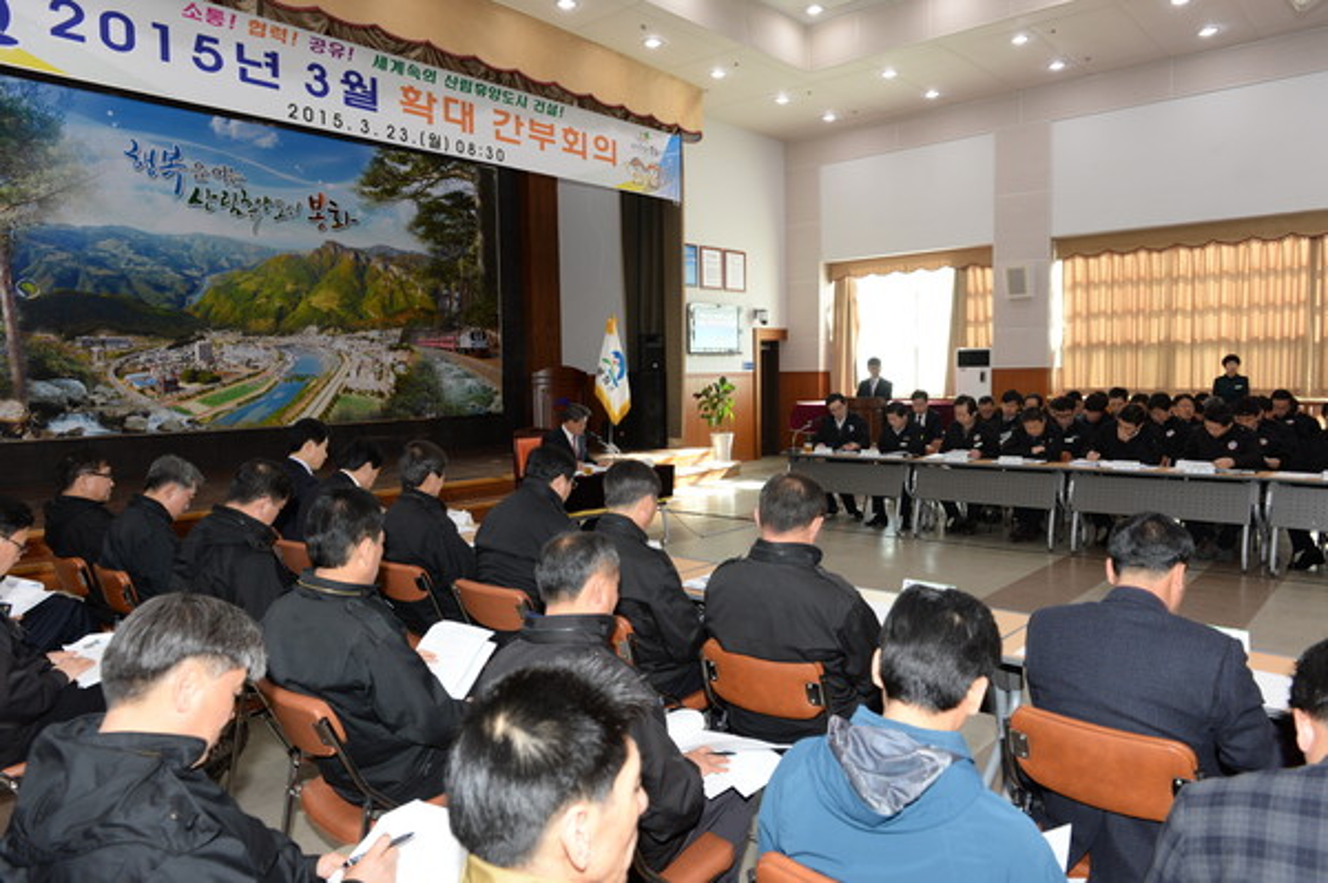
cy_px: 442
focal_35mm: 24
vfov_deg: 53.1
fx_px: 885
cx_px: 664
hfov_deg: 73.8
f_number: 5
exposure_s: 1/100
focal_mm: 24
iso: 1250
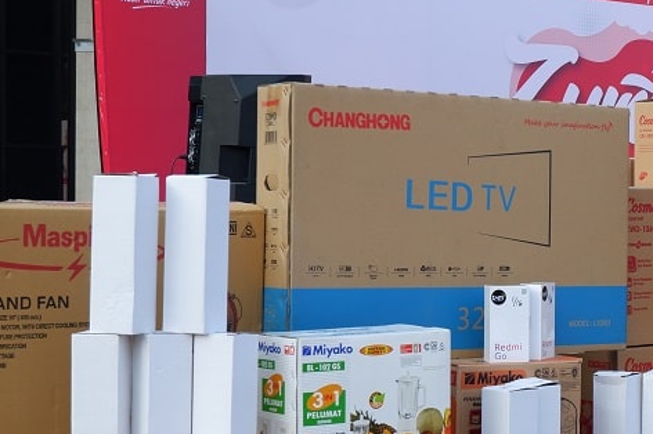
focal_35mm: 89
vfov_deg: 15.3
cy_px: 252
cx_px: 625
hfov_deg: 22.2
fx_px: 1613
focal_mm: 28.8
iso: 200
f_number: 6.4
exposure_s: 1/140
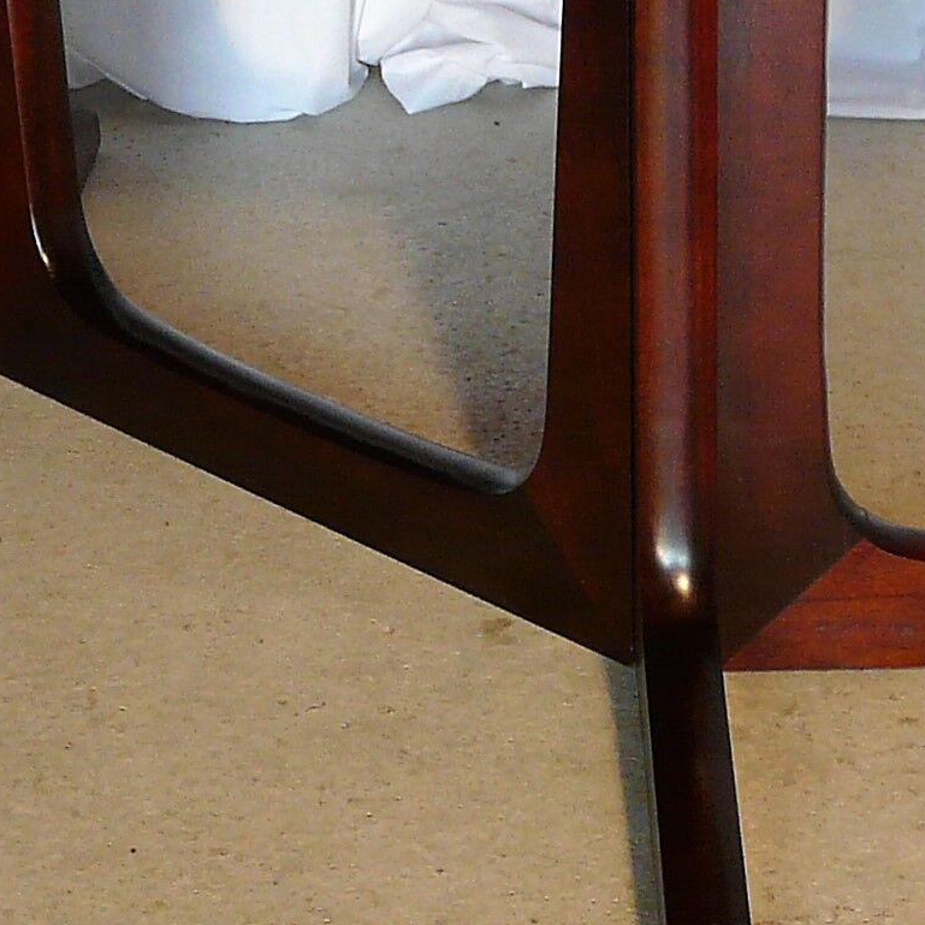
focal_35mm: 105
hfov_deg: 16.6
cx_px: 486
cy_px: 31
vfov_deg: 16.3
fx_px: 3174
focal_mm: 4.6
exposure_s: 1/60
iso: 100
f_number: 2.8
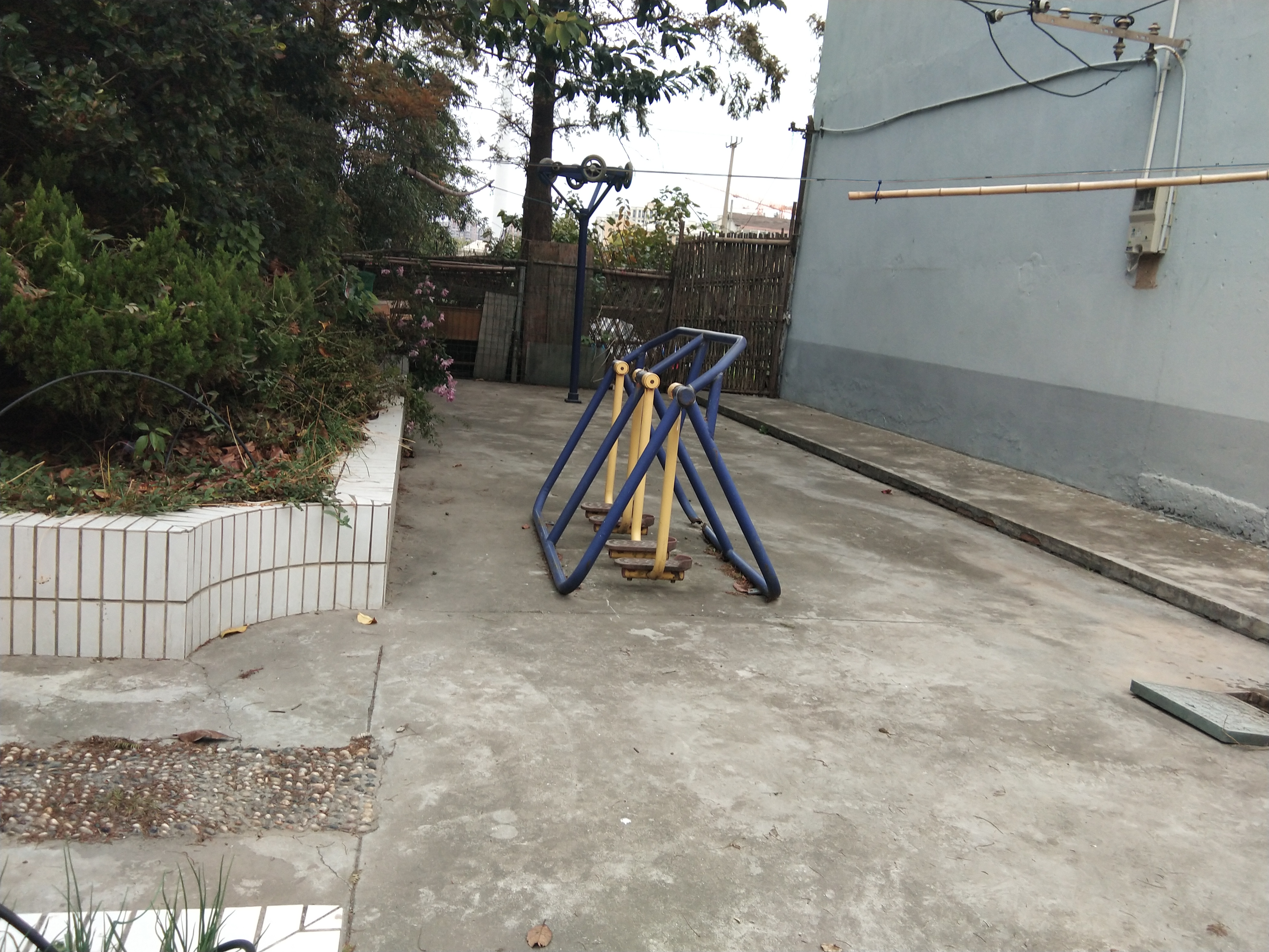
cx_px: 634
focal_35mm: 31
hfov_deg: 58.4
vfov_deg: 45.4
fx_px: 1136
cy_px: 476
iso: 64
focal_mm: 3.69
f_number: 2.2
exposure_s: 1/100
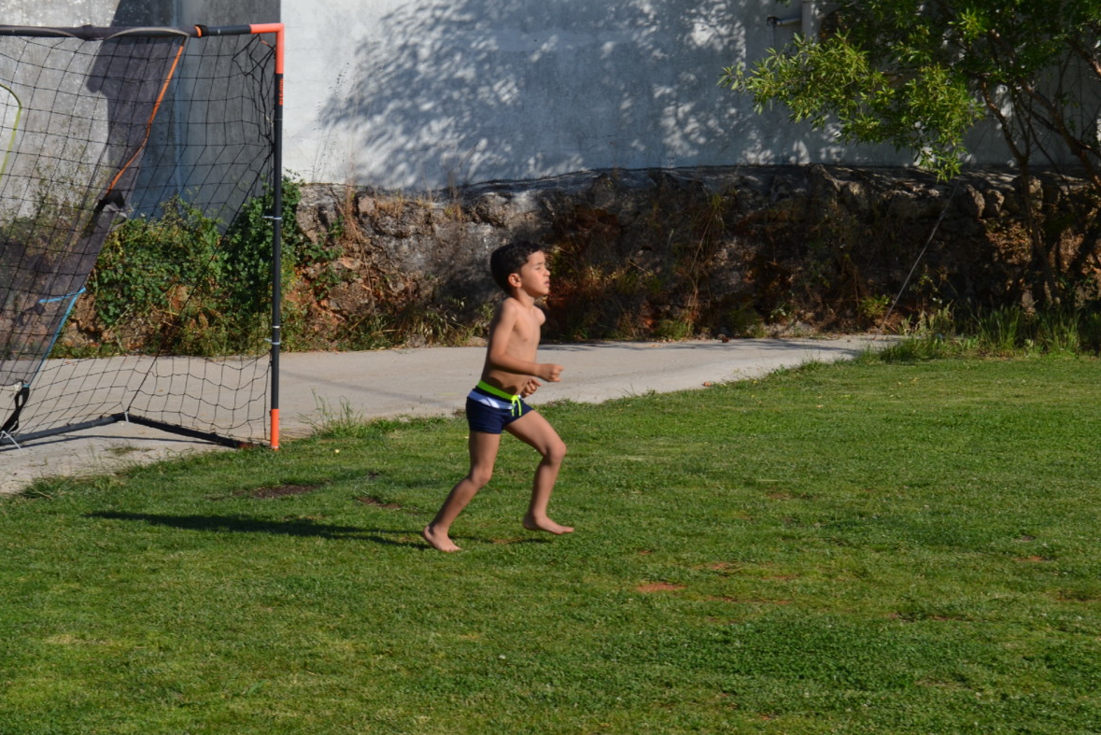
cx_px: 556
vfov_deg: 15.3
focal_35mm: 90
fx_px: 2739
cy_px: 366
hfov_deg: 22.7
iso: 100
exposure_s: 1/250
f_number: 8
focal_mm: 55
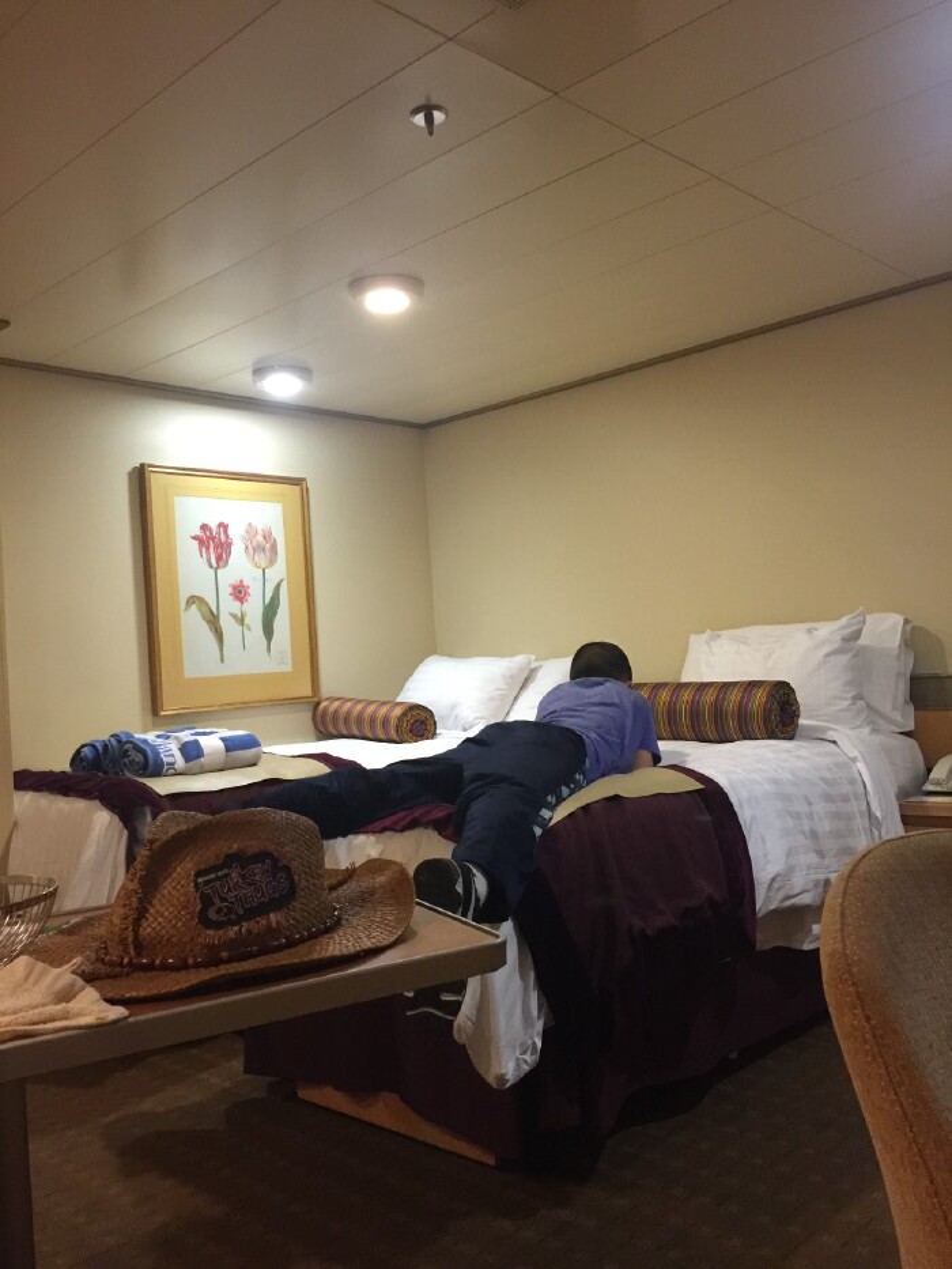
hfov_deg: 48.2
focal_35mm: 29
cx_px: 476
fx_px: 1063
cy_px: 634
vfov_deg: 61.7
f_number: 2.2
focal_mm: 4.15
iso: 125
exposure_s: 1/15
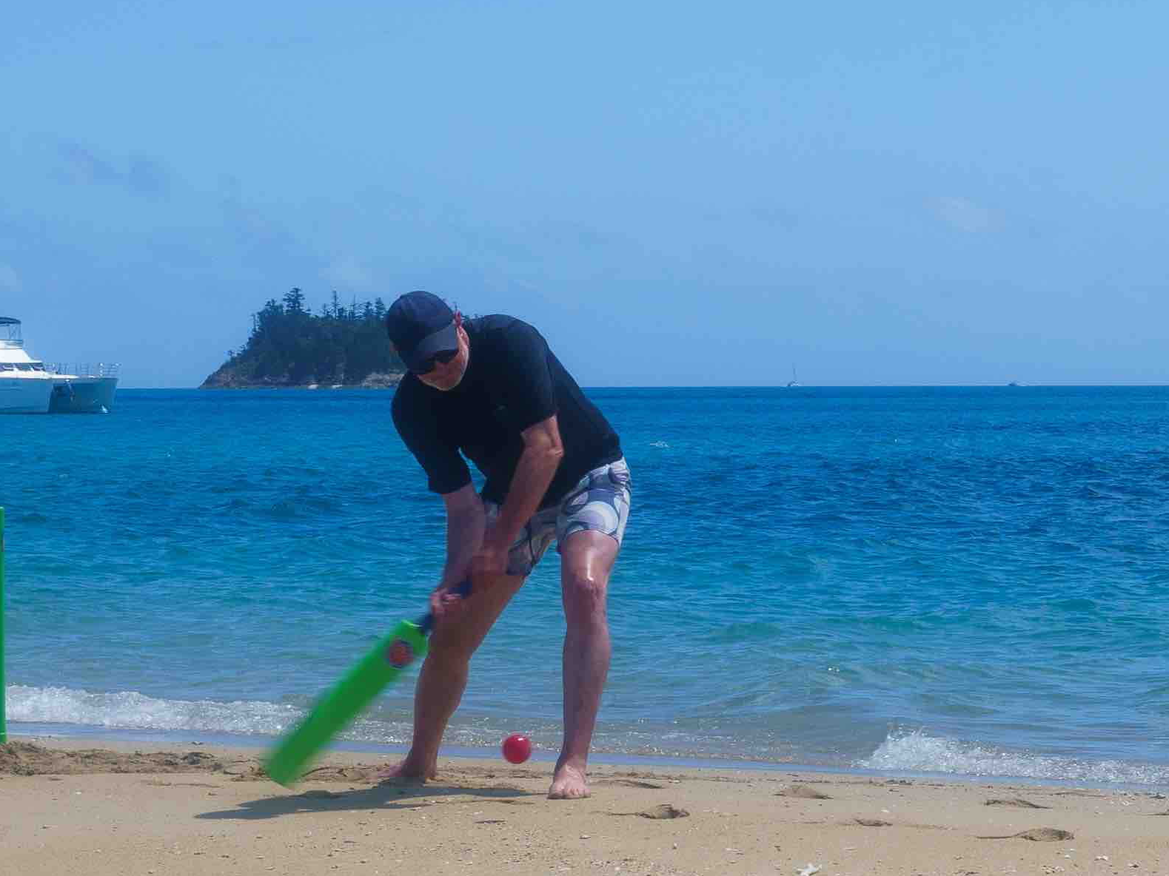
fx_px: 5234
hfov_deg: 12.4
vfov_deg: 9.6
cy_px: 206
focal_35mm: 155
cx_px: 1426
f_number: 10
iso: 100
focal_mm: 32
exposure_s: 1/320
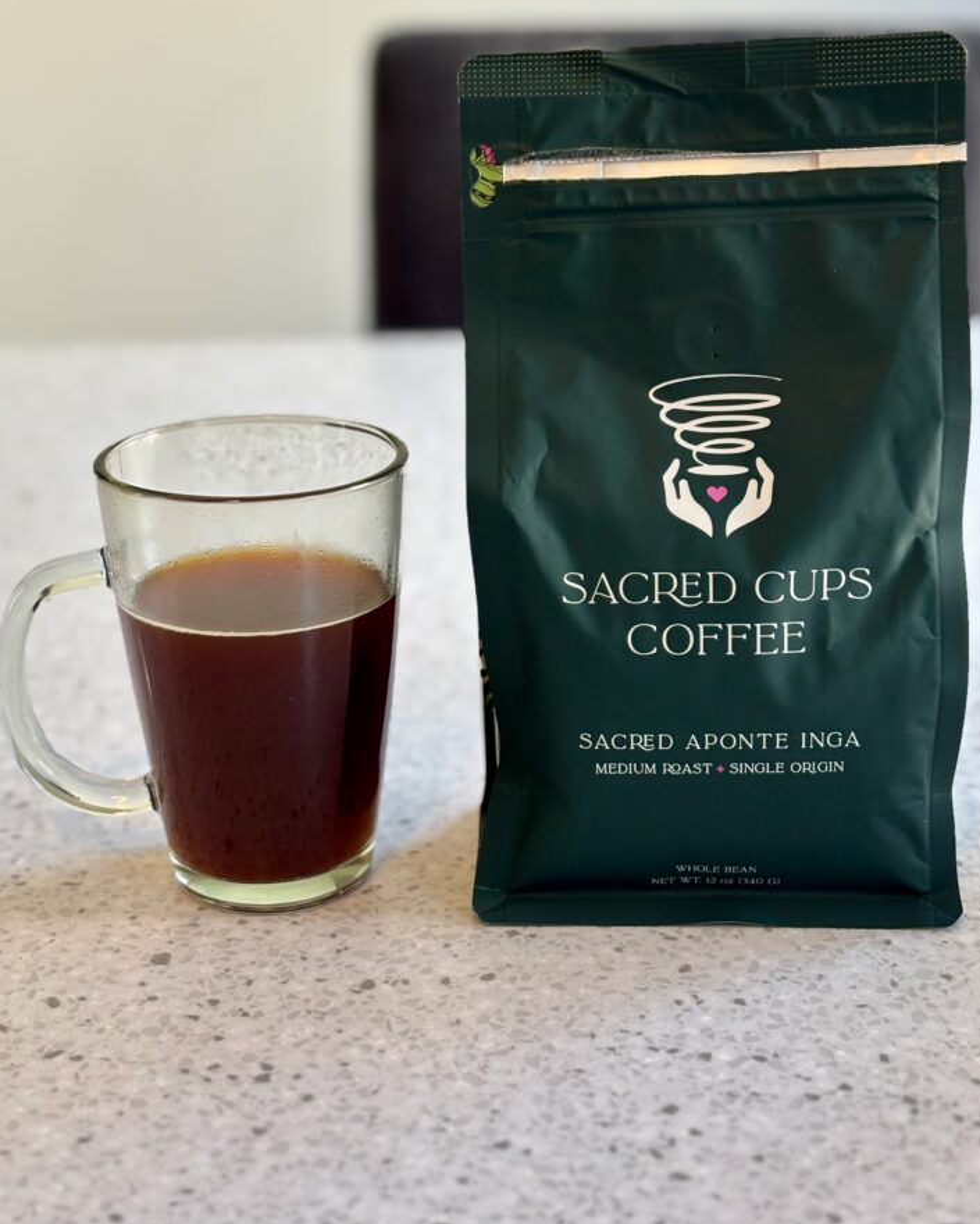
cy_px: 528
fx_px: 2139
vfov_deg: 31.9
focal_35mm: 59
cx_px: 478
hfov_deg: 25.8
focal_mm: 5.96
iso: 80
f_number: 1.6
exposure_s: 1/60
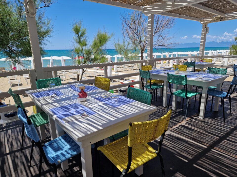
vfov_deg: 58.9
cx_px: 118
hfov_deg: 73.9
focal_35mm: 23
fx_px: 157
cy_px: 88
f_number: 1.8
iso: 50
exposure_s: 1/1260
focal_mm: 5.4
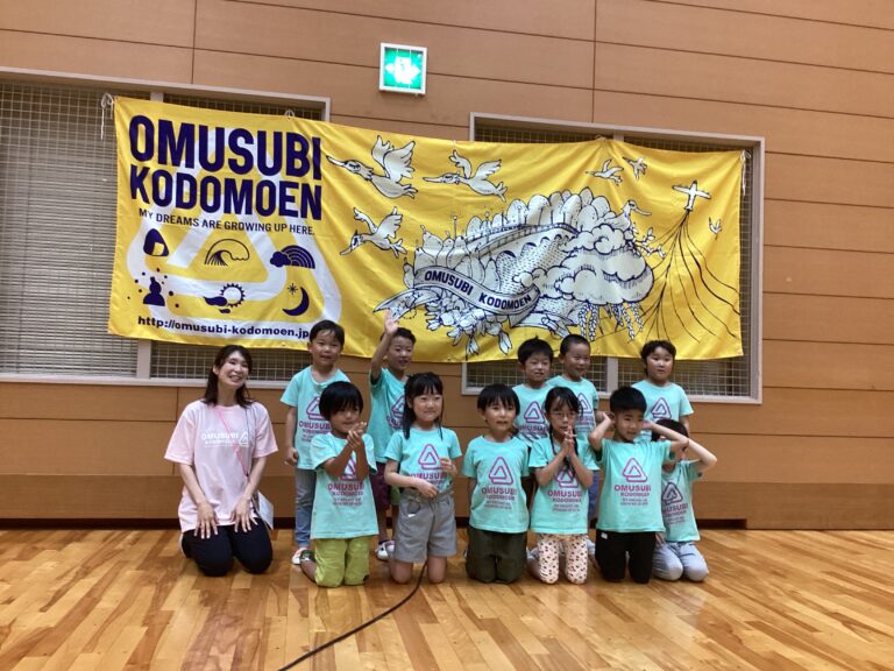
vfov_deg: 45.4
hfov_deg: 58.4
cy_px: 336
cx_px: 447
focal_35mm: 31
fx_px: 801
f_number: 2.4
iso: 100
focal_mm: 3.3
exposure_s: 1/50
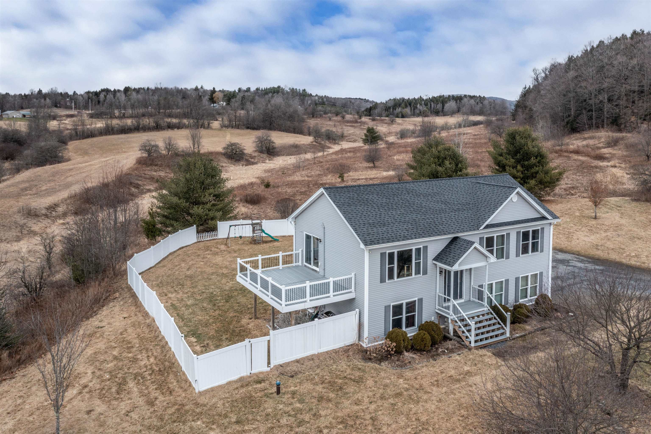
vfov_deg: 46.4
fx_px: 506
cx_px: 326
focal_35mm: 28
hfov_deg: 65.5
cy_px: 217
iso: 100
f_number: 8
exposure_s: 1/160
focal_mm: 10.26
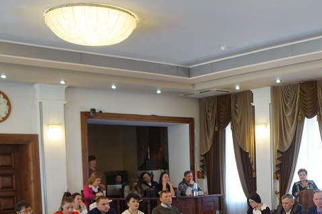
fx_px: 518
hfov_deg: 32.6
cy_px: 228
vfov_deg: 22.2
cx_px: 296
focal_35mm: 58
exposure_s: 1/160
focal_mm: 18
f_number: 4
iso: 640
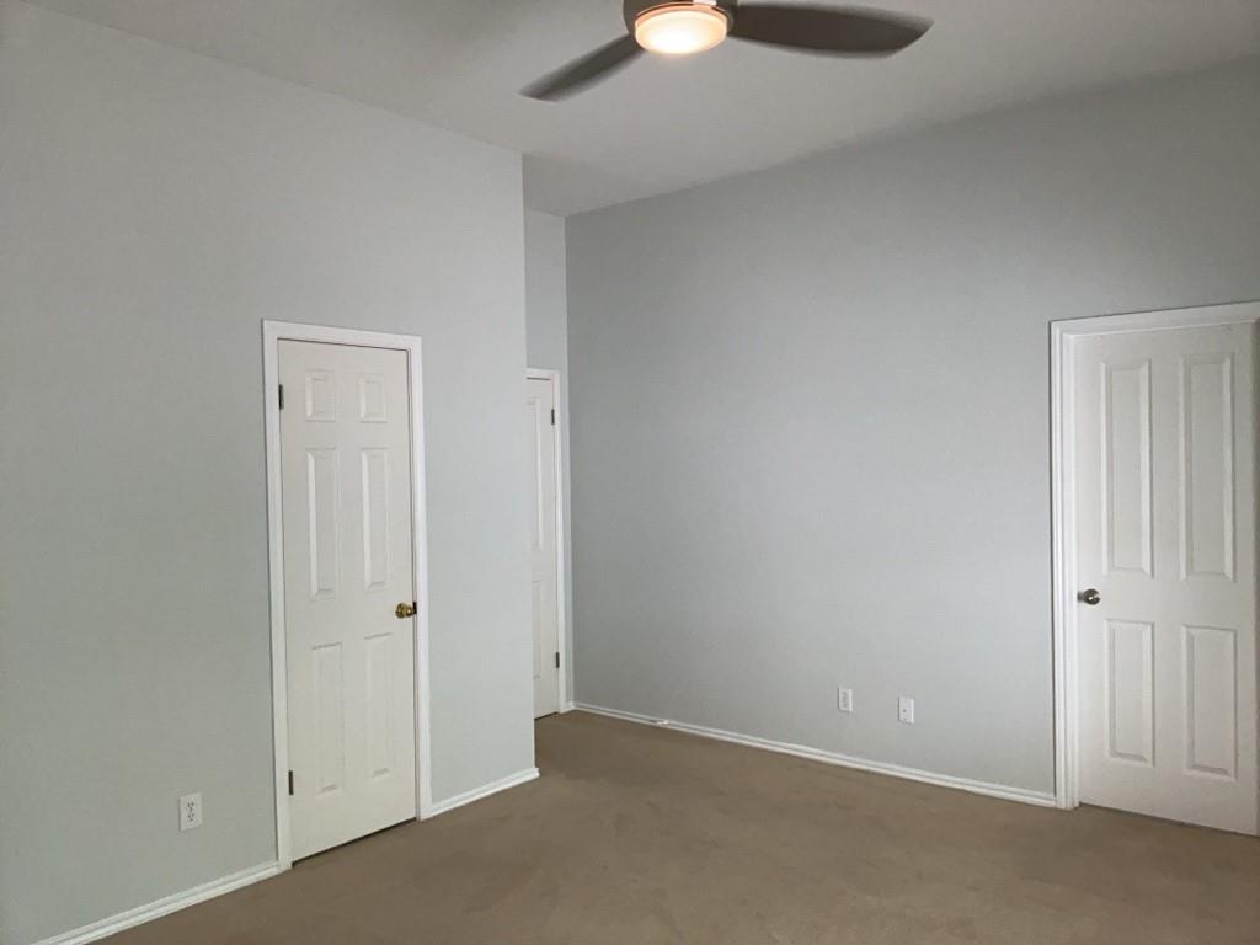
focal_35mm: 27
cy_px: 472
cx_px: 630
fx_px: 983
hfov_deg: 65.3
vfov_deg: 51.4
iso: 100
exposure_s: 1/100
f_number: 1.8
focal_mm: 3
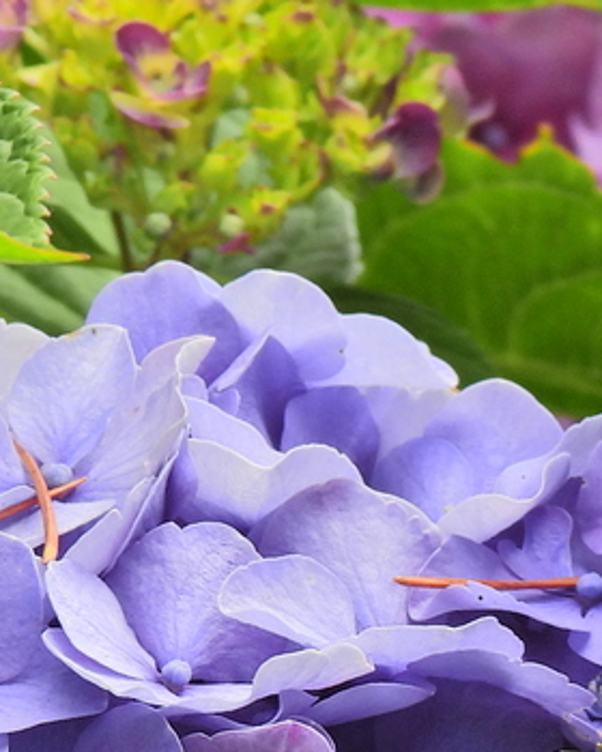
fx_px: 17483
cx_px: 1294
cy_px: 264
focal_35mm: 785
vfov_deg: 2.5
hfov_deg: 2.0
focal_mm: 39.3
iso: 100
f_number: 4.5
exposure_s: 1/320
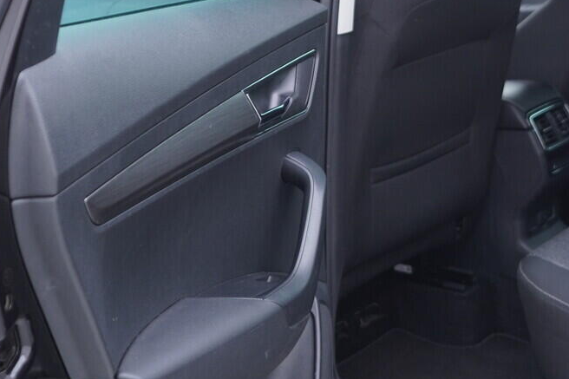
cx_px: 487
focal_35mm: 79
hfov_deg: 25.1
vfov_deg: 17.2
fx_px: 1248
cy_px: 92
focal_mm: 24
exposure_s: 1/40
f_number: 2.8
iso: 200
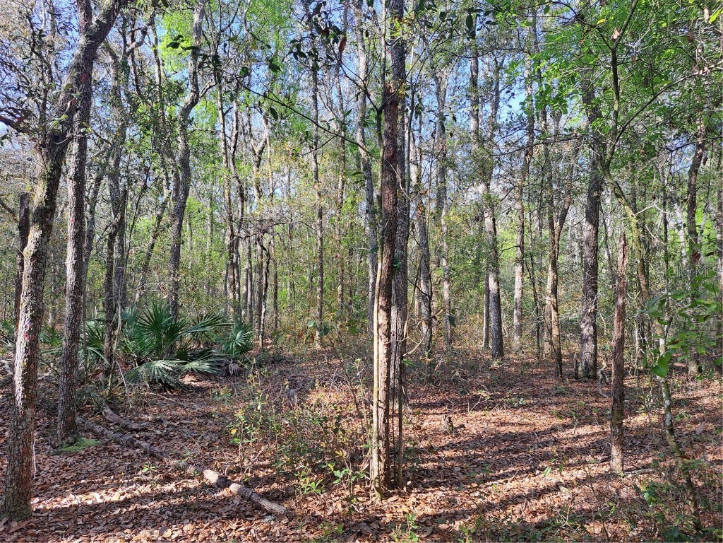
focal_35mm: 24
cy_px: 272
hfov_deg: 71.6
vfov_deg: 56.8
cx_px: 362
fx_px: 501
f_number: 1.8
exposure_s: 1/212
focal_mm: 5.23
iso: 50
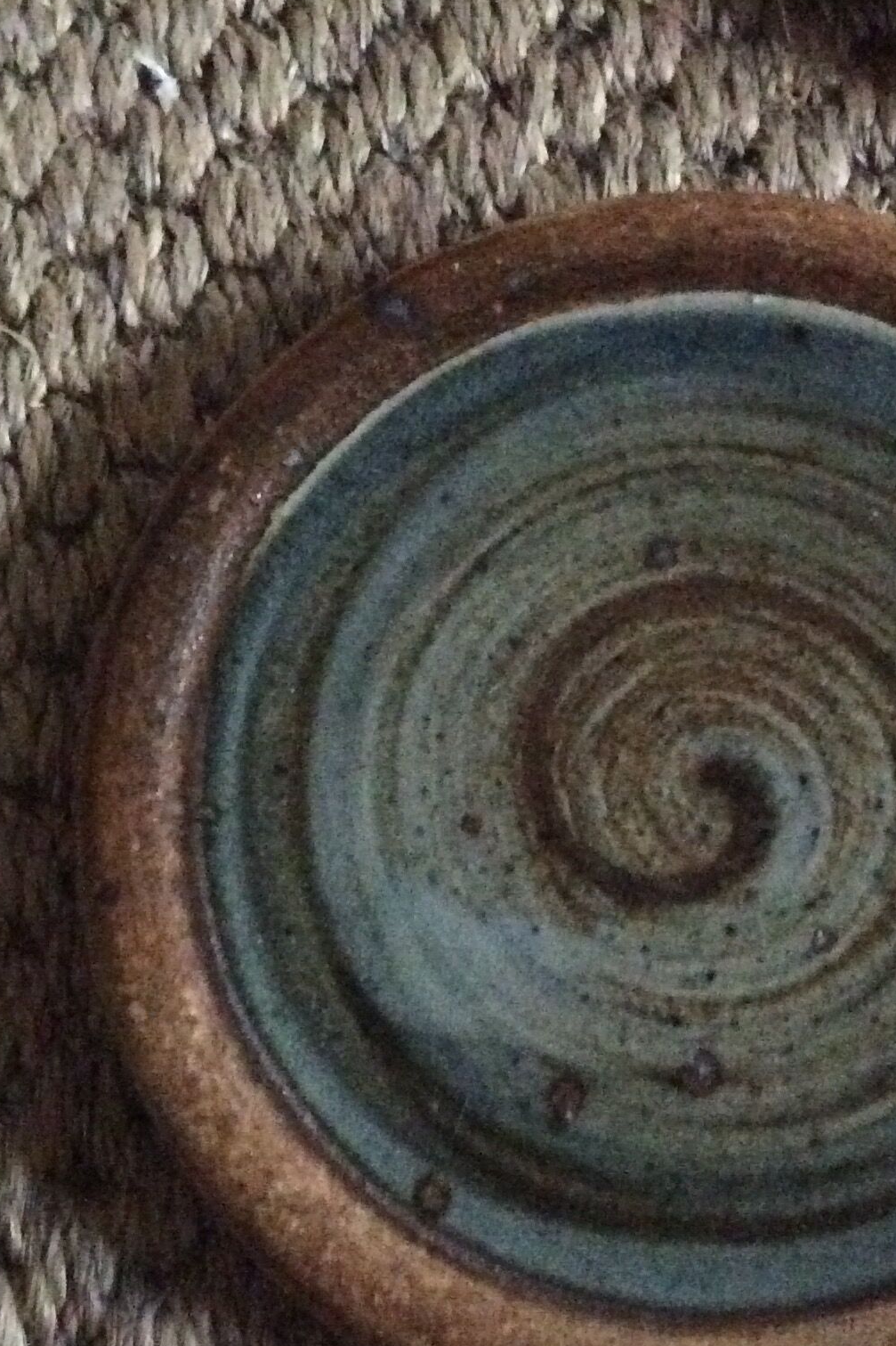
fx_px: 2128
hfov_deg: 23.8
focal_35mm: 57
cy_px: 691
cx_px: 501
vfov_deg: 35.1
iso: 800
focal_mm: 3.3
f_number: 2.4
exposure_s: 1/17
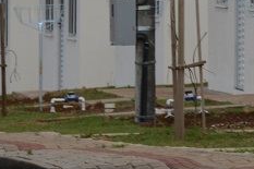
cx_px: 453
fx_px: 7262
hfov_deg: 2.0
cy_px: -188
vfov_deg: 1.3
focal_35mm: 1030
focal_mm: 200
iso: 100
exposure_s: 1/60
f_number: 14
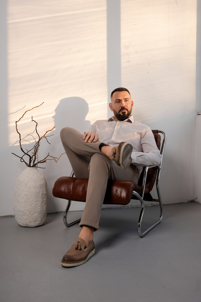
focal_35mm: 49
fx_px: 410
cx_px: 93
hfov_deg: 27.6
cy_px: 131
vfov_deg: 40.3
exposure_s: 1/160
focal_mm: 42.8
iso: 160
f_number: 5.6
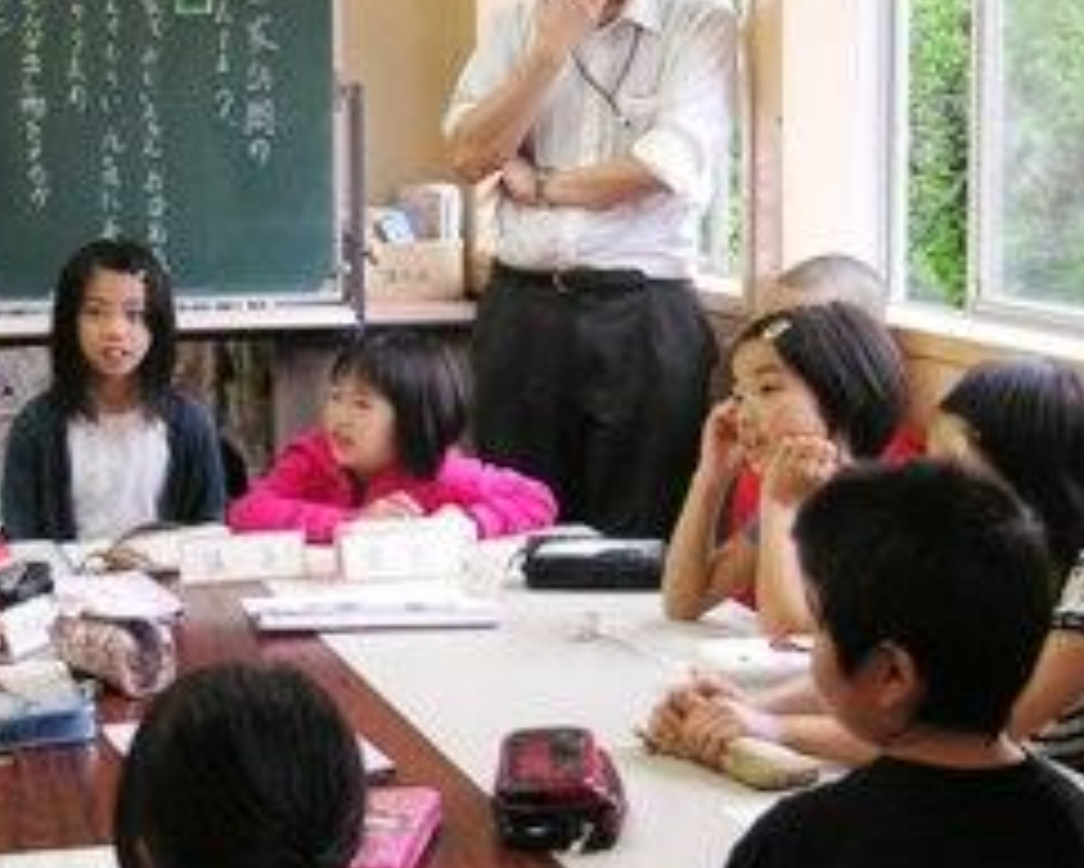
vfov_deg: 22.7
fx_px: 2150
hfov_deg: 28.0
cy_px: 585
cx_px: 297
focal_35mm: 67
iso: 64
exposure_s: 1/45
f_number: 2.8
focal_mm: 6.1
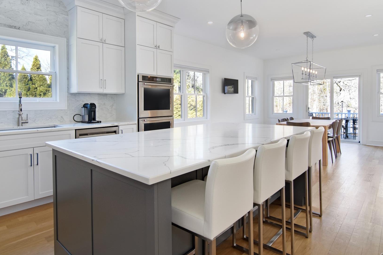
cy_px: 102
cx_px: 188
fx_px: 219
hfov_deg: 82.2
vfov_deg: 59.9
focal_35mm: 21
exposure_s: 1/100
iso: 640
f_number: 8
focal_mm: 11
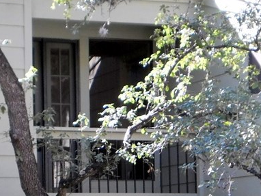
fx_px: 1192
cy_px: 165
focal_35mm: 158
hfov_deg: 12.5
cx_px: 96
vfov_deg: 9.4
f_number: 4.2
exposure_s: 1/50
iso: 100
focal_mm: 10.3
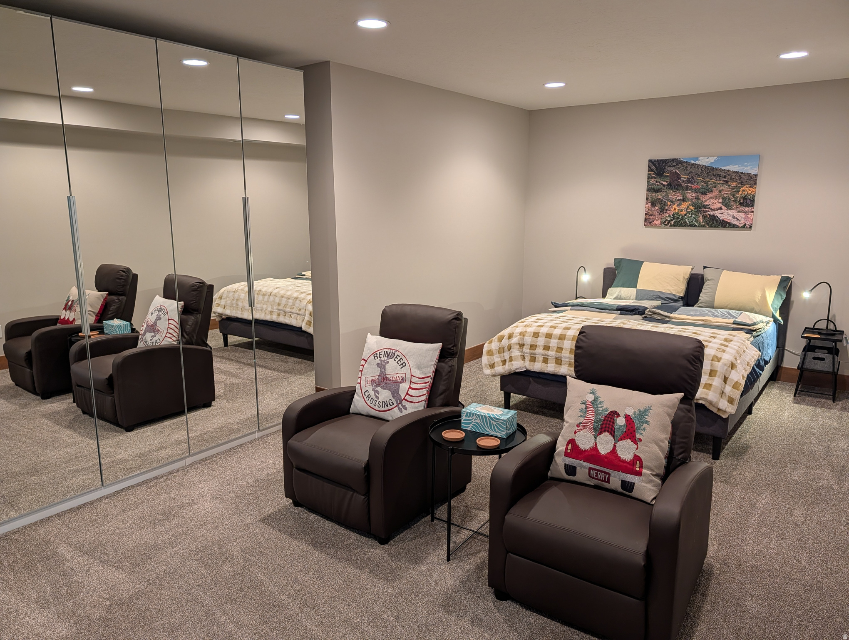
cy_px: 320
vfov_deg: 56.9
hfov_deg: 71.5
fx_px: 589
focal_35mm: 24
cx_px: 424
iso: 21
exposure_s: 1/20
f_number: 1.68
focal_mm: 6.9
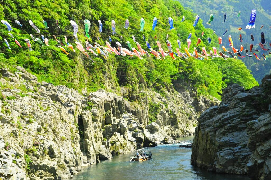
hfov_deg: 26.0
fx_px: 586
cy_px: 90
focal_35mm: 78
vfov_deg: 17.4
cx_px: 136
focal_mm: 52
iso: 800
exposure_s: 1/250
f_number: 7.1
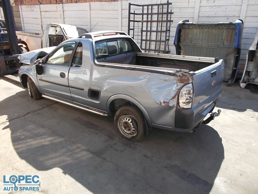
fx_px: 194
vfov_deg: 53.1
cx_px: 129
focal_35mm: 26
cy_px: 97
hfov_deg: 67.3
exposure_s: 1/250
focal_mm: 4.6
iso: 80
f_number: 3.2
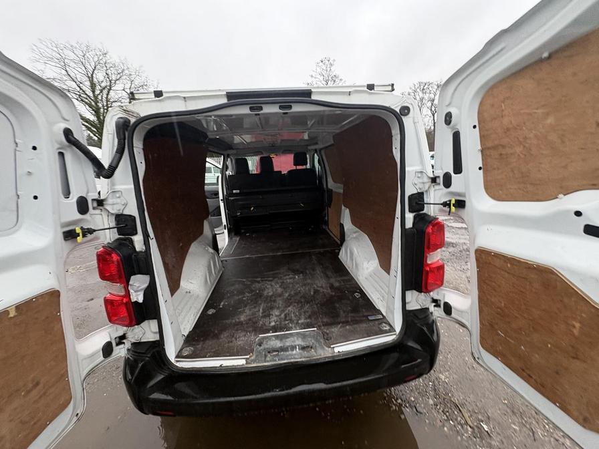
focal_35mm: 14
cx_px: 300
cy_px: 224
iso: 250
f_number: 2.2
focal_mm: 2.22
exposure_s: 1/64
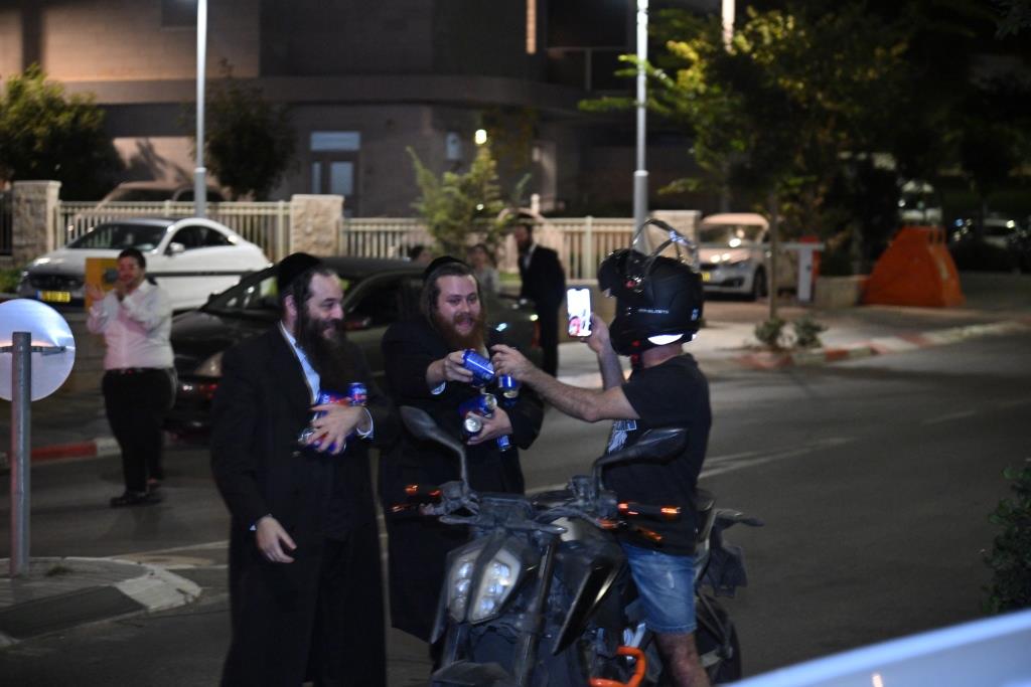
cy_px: 344
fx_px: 2463
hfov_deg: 23.6
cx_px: 516
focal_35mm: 86
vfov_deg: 15.9
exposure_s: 1/80
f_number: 4
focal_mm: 86
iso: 1600
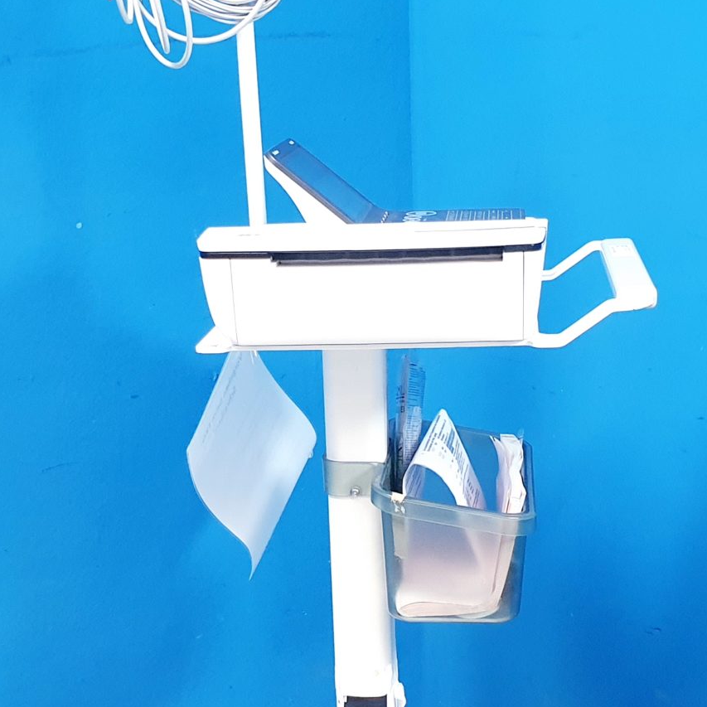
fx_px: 1594
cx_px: 355
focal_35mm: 69
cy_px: 512
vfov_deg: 24.8
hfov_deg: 25.0
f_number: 2.4
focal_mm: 4.3
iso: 320
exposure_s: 1/33
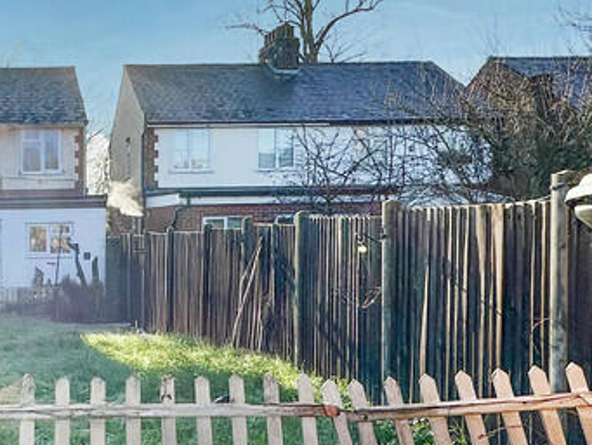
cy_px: 235
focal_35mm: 42
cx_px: 9
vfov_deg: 34.4
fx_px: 719
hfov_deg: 39.8
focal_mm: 2.22
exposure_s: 1/2500
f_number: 2.2
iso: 50
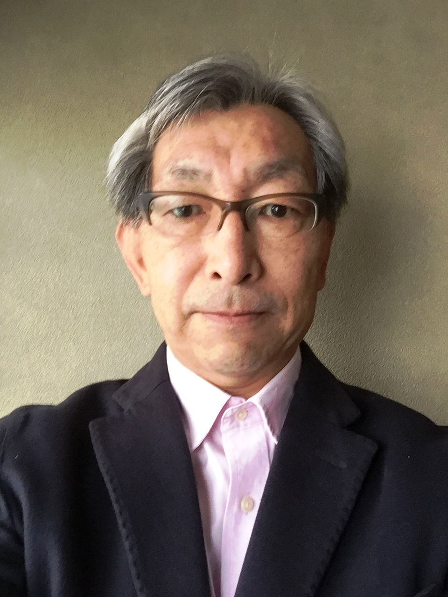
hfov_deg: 45.4
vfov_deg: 58.4
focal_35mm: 31
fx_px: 535
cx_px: 224
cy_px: 298
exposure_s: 1/30
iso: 125
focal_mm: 2.65
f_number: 2.2
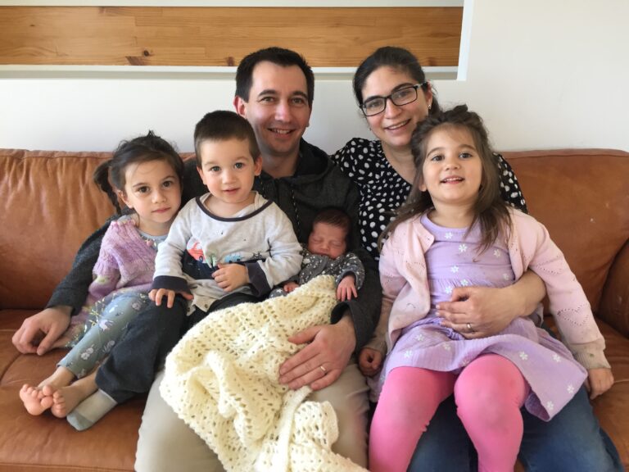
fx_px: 527
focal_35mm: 29
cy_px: 236
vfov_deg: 48.2
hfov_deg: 61.7
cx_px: 314
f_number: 2.2
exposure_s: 1/33
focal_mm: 4.15
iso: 40
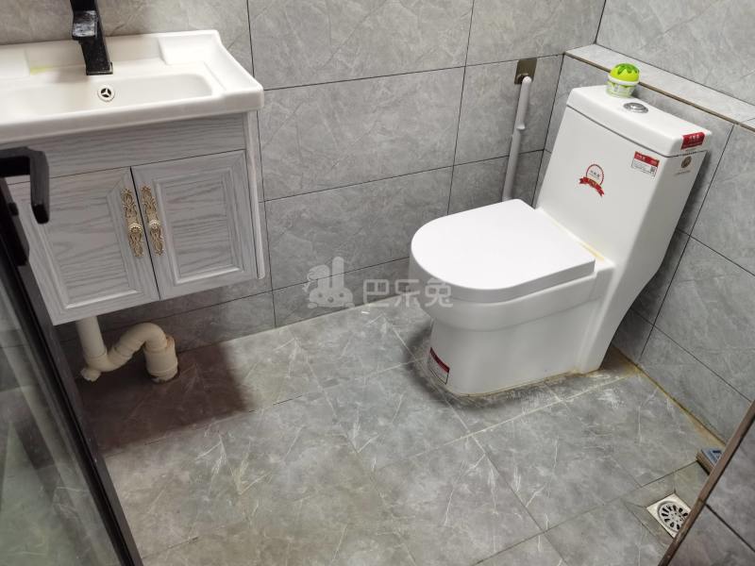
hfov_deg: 65.3
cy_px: 283
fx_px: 589
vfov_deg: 51.4
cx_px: 378
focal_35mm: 27
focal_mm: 6.71
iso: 400
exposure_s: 1/50
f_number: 1.9
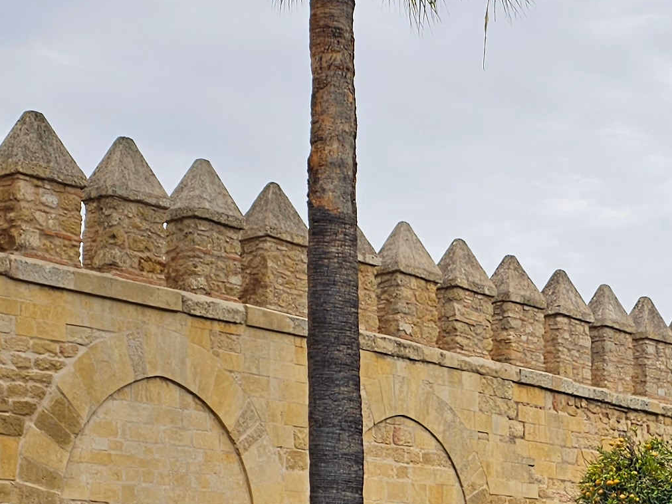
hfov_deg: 21.0
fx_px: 1766
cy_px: 547
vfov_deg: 15.8
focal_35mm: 91
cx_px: 632
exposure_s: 1/425
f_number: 1.7
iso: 10
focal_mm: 6.3
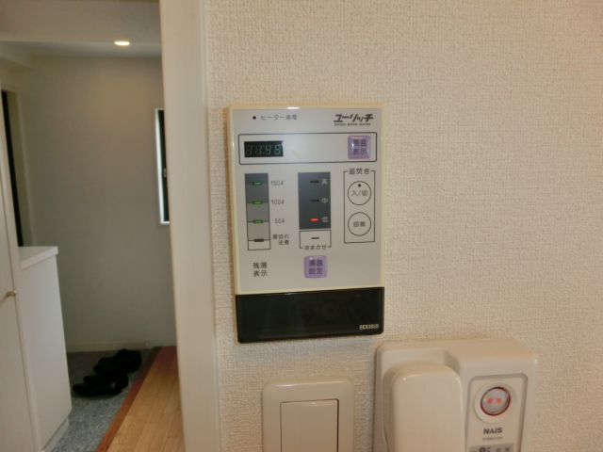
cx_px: 302
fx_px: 418
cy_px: 226
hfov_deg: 71.6
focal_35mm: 24
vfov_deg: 56.8
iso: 100
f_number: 3
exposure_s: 1/60
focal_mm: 4.24
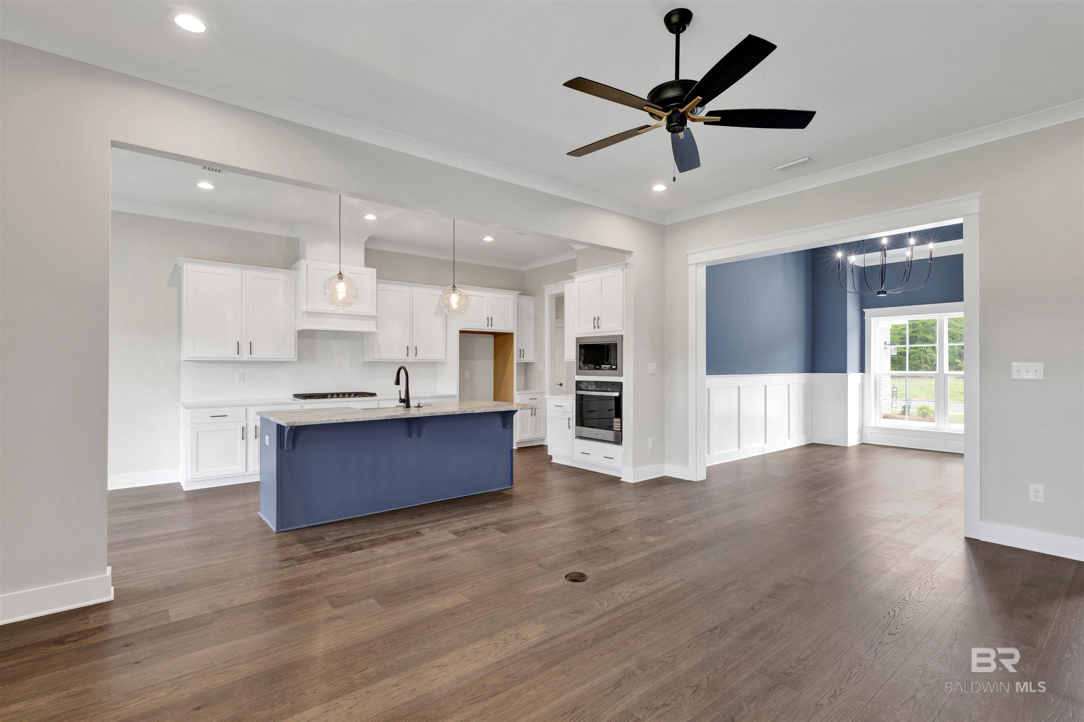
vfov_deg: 72.1
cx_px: 542
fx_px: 497
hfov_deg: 95.0
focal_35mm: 16
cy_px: 361
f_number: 11
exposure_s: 1/13
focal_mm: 16.5
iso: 400
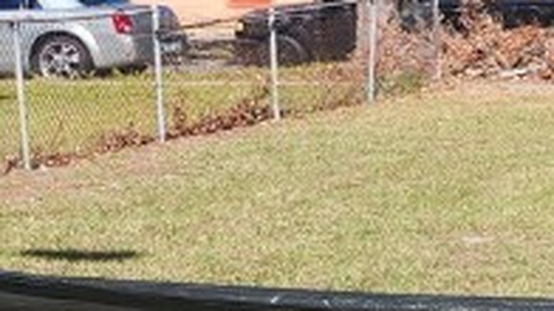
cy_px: 153
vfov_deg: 9.2
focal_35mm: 131
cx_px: 1037
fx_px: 1923
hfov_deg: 14.2
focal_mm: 5.54
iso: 25
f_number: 1.8
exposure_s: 1/1084
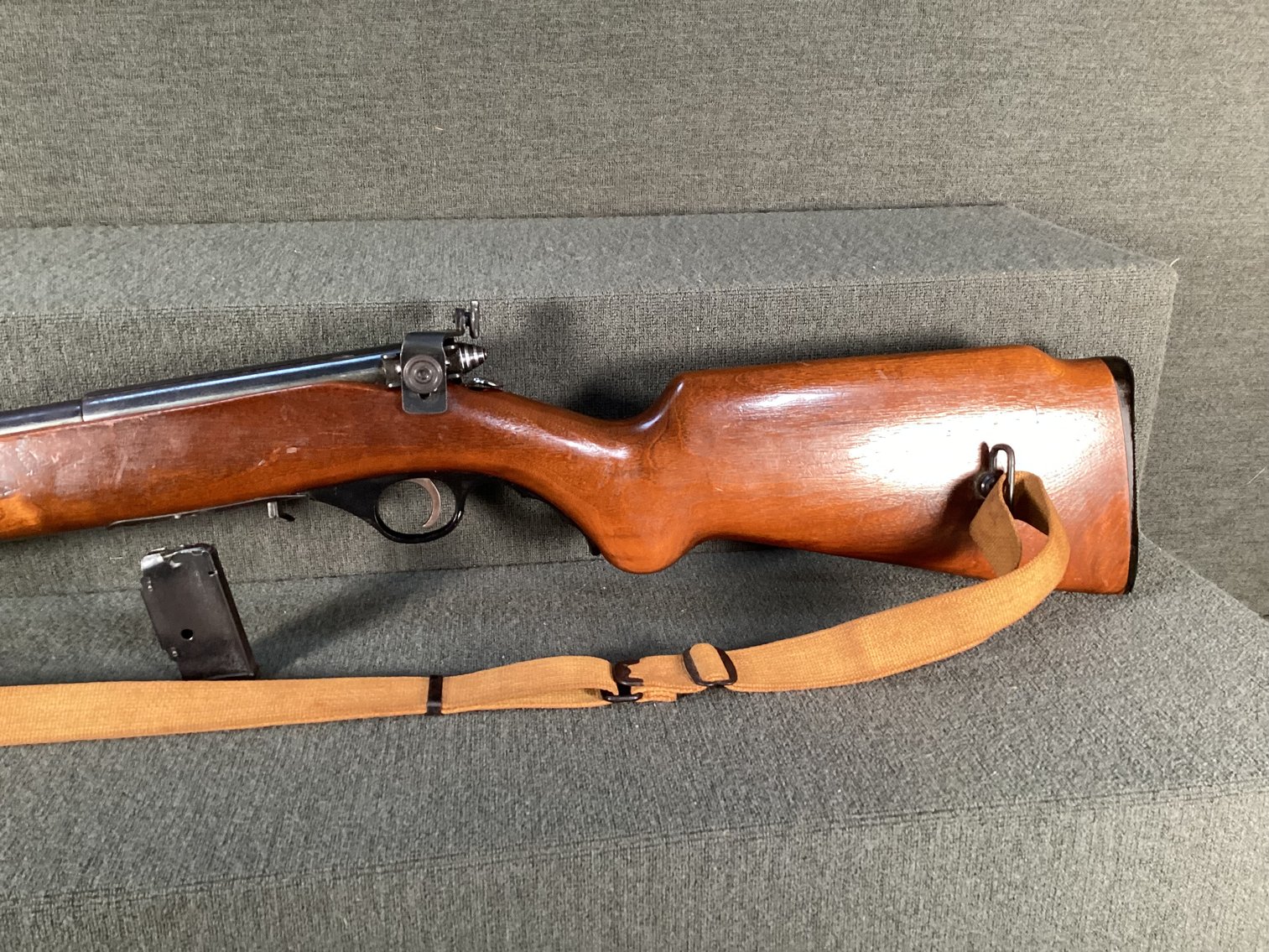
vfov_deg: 45.4
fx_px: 1137
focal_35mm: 31
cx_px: 634
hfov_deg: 58.3
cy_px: 476
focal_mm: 3.3
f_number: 2.4
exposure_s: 1/50
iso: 160
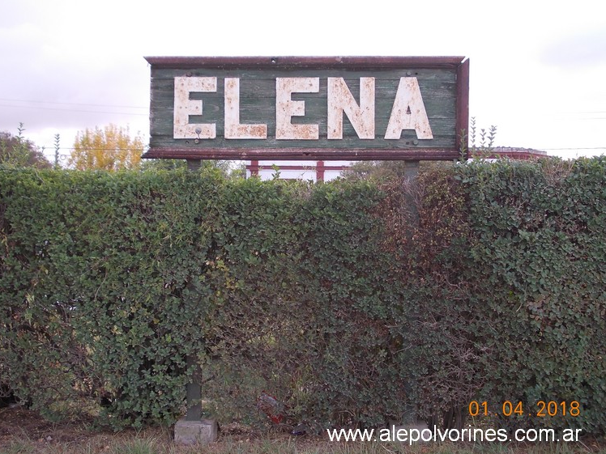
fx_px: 770
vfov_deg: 32.9
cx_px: 301
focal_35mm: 44
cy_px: 231
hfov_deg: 42.9
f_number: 3.3
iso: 80
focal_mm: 6.1
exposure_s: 1/125
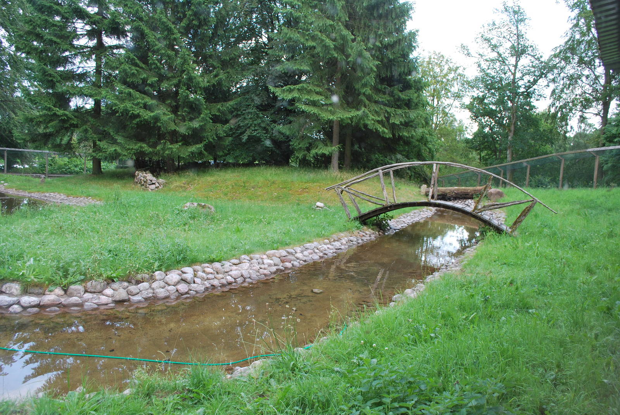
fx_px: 466
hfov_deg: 67.3
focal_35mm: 27
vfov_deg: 48.0
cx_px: 310
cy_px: 208
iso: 200
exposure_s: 1/125
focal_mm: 18
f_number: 5.6
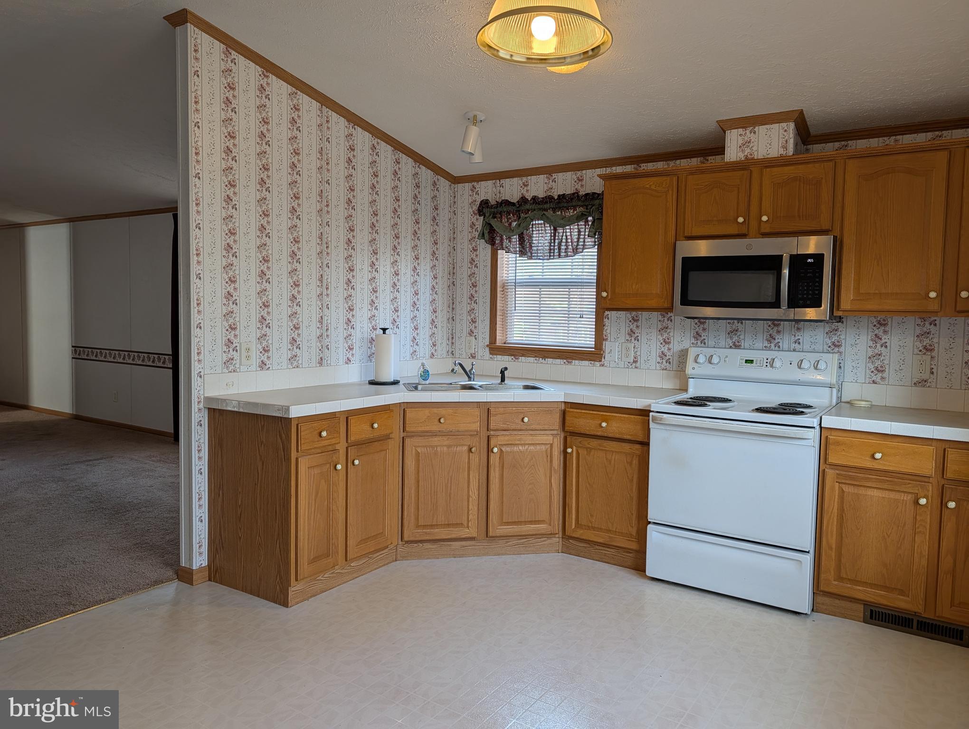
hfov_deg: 71.5
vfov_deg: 56.9
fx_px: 673
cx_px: 484
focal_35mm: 24
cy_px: 364
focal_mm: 6.9
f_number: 1.68
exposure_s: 1/149
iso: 24
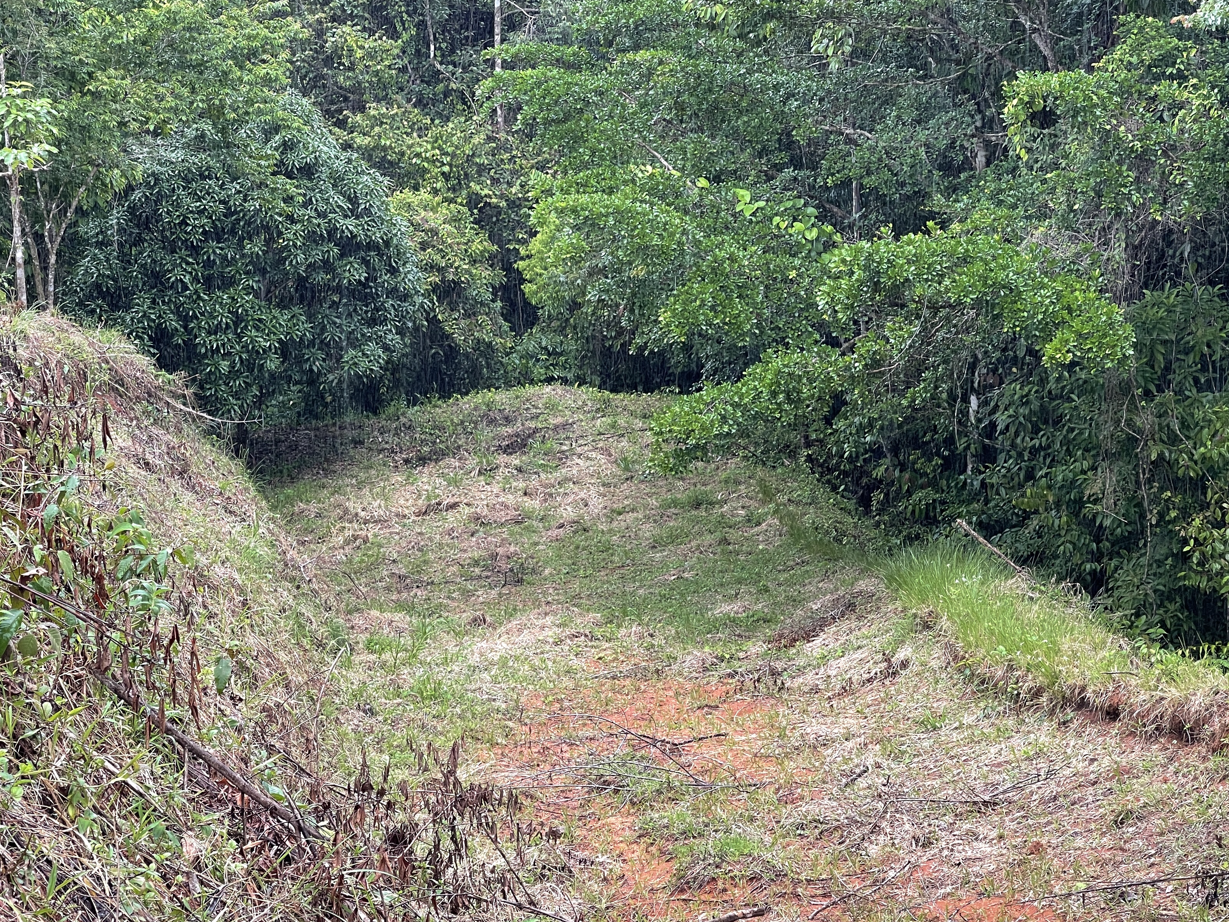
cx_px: 523
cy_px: 445
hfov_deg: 24.1
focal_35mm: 81
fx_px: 2876
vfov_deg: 18.2
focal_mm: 7.5
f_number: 2.2
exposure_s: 1/99
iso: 40
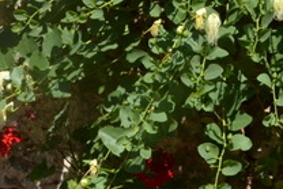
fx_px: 818
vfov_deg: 13.0
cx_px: 186
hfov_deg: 19.6
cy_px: 4
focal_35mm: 104
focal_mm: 18
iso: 100
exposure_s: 1/200
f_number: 8
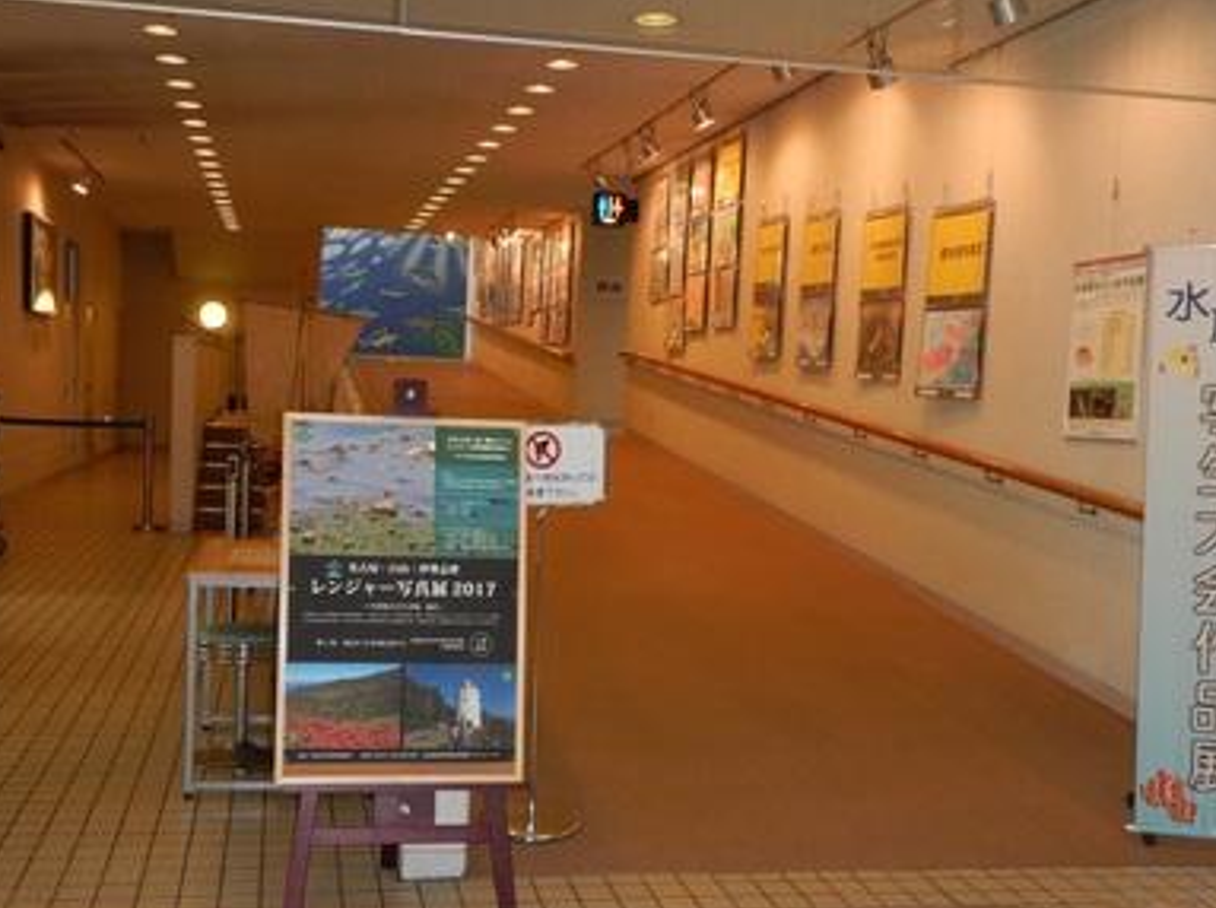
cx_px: 540
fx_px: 1403
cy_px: 506
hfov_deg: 46.8
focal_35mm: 40
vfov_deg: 35.8
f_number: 4.2
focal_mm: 6.1
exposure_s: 1/30
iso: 400
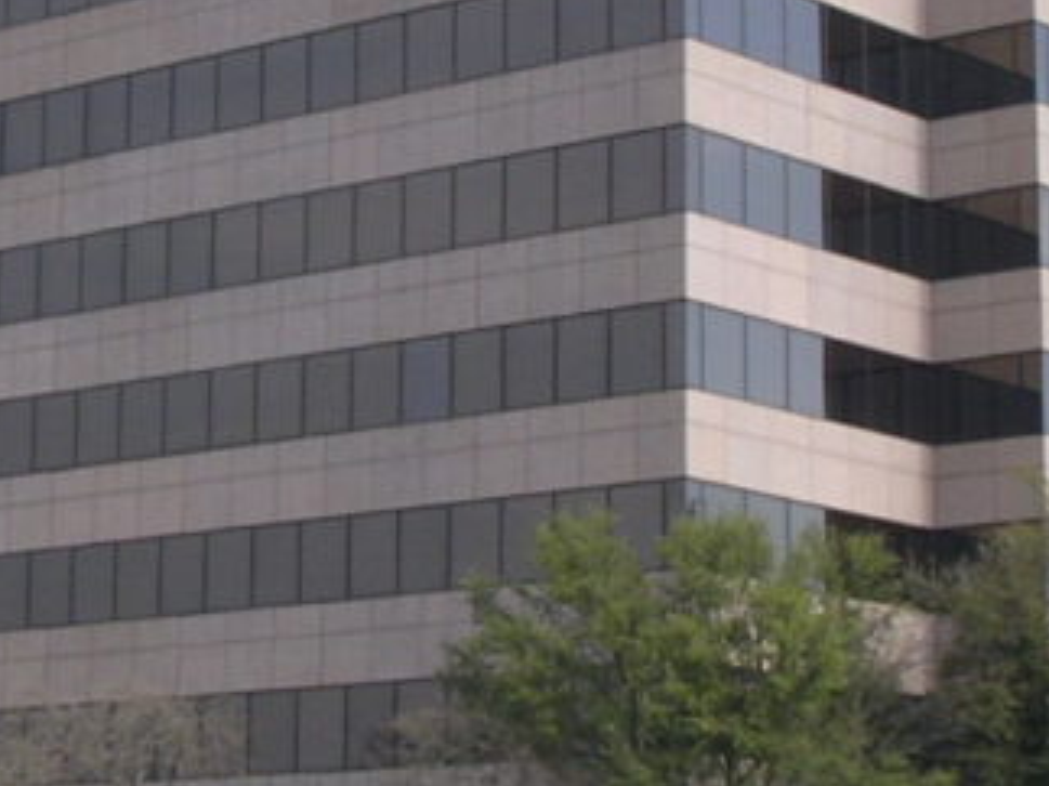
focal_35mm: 130
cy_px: 276
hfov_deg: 15.1
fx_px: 3938
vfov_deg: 11.4
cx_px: 172
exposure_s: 1/200
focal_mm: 6.2
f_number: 5.8
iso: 100
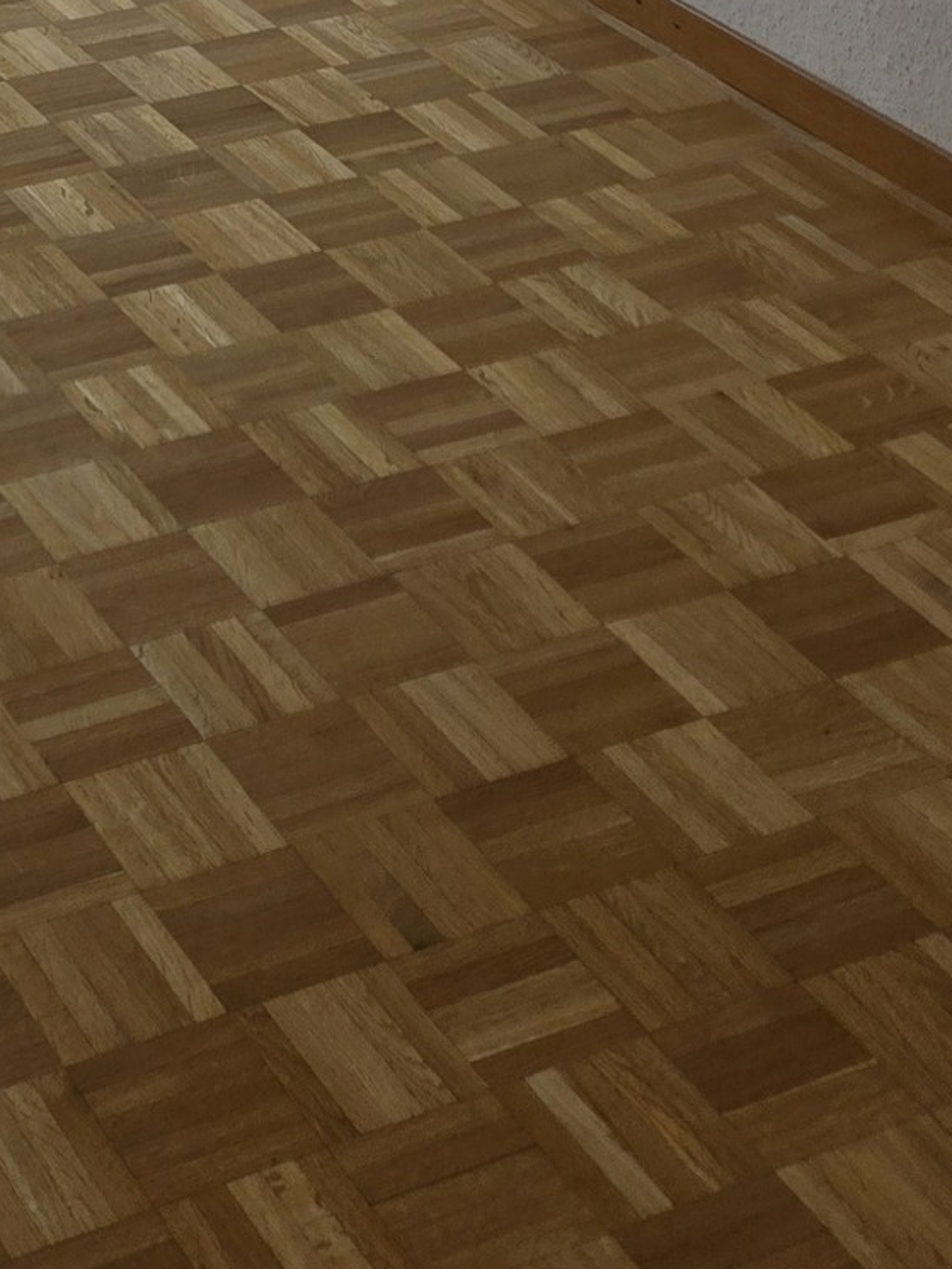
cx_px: -167
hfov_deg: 17.8
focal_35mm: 79
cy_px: -794
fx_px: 2896
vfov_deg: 20.1
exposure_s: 1/123
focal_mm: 5.4
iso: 25
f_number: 1.8
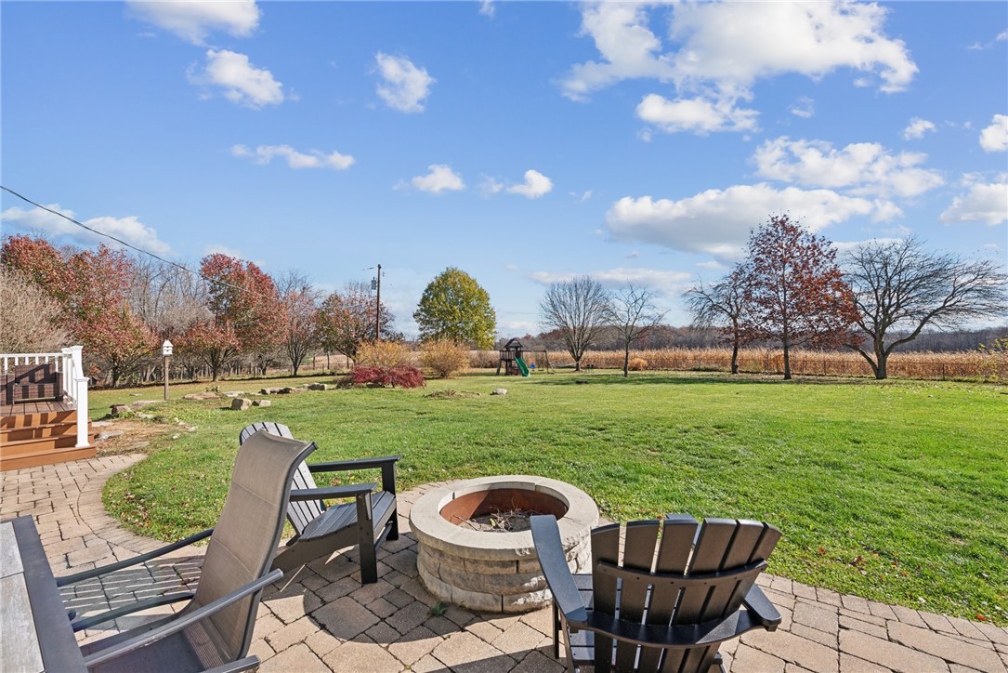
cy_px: 336
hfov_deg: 104.2
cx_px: 504
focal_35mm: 14
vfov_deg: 81.2
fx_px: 392
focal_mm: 14
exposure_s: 1/80
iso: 50
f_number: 11
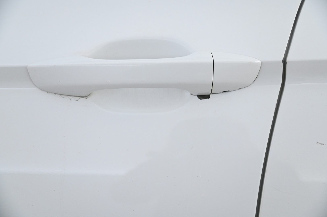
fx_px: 454
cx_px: 164
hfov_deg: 39.6
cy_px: 108
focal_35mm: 50
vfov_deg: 26.9
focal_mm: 50
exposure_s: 1/80
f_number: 4
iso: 2000
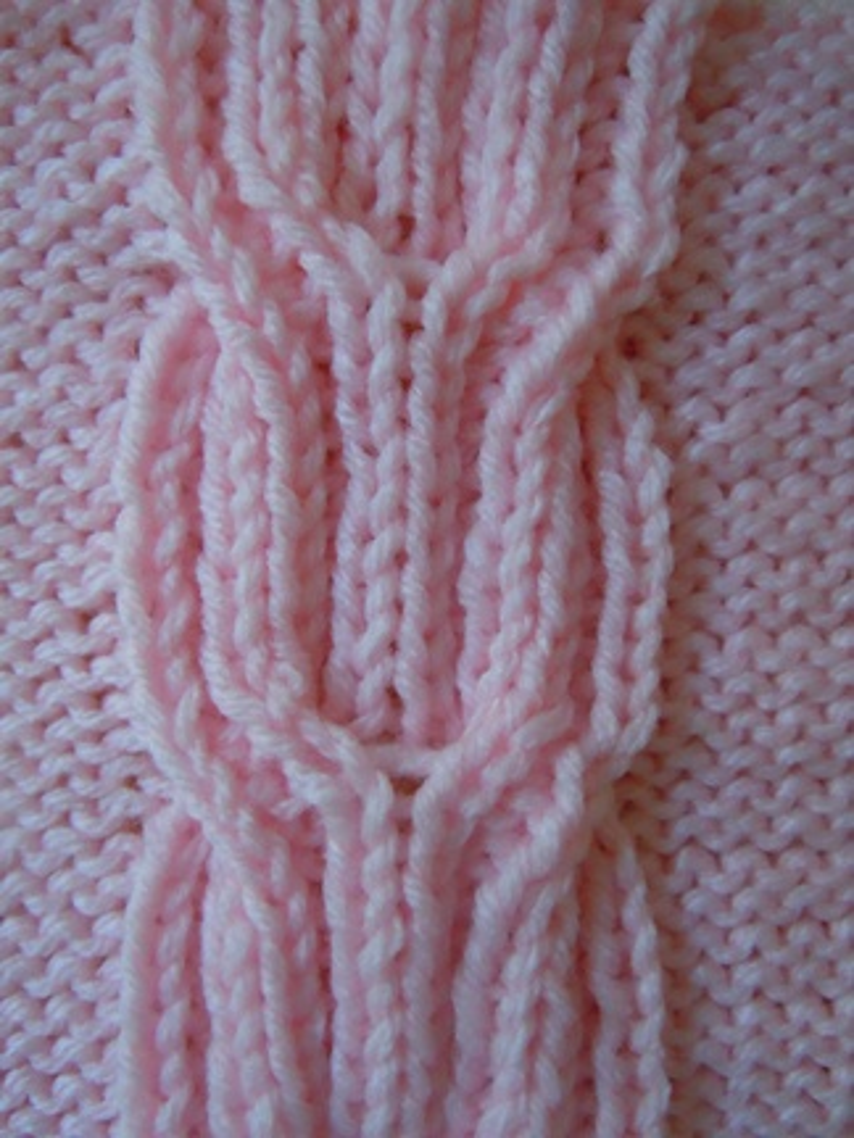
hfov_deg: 46.8
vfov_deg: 60.0
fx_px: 987
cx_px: 427
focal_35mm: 30
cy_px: 569
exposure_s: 1/50
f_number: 3.5
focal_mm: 5.4
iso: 800
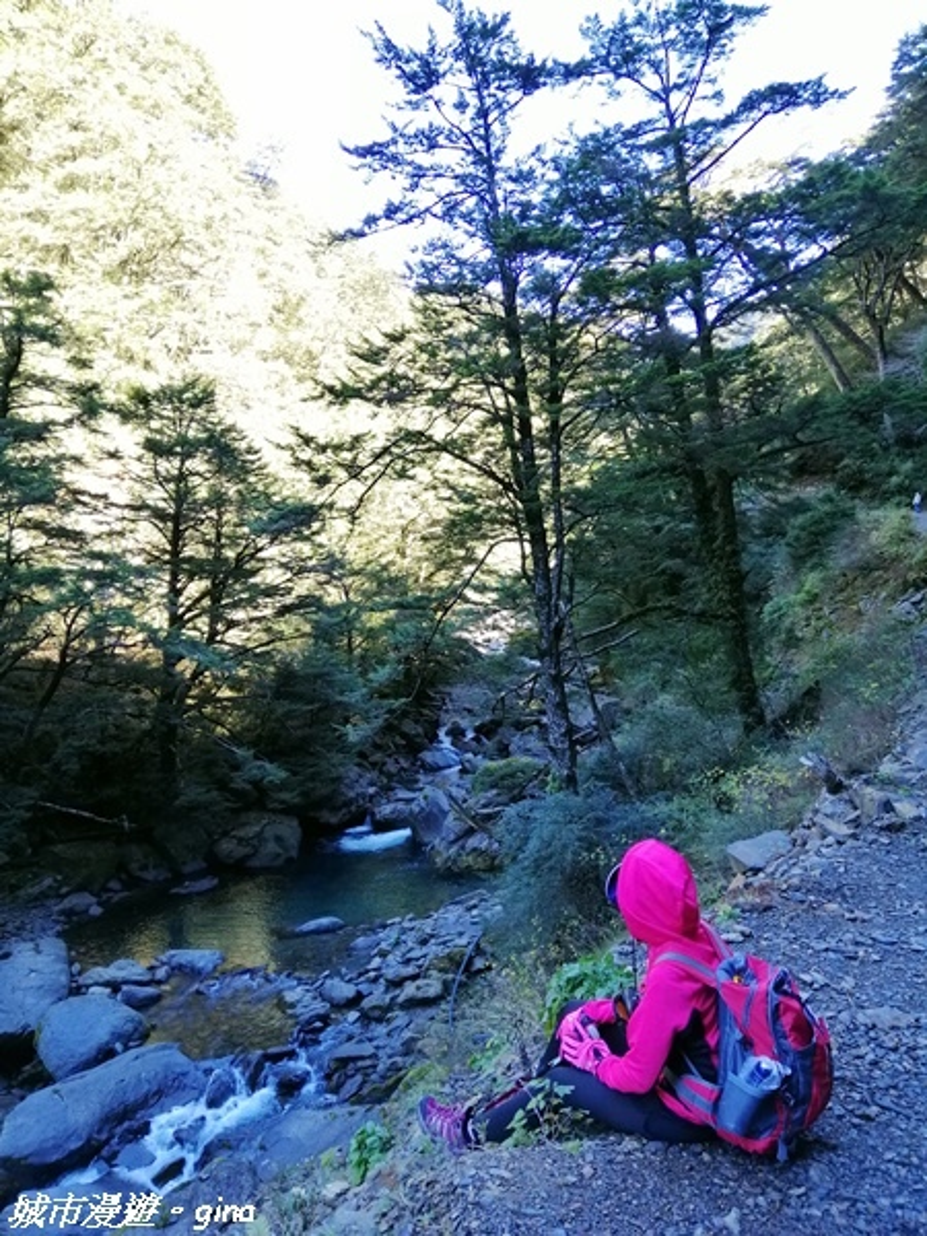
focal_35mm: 26
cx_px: 464
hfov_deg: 53.1
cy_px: 618
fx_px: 928
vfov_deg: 67.3
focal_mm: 3.81
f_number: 2.2
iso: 125
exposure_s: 1/50
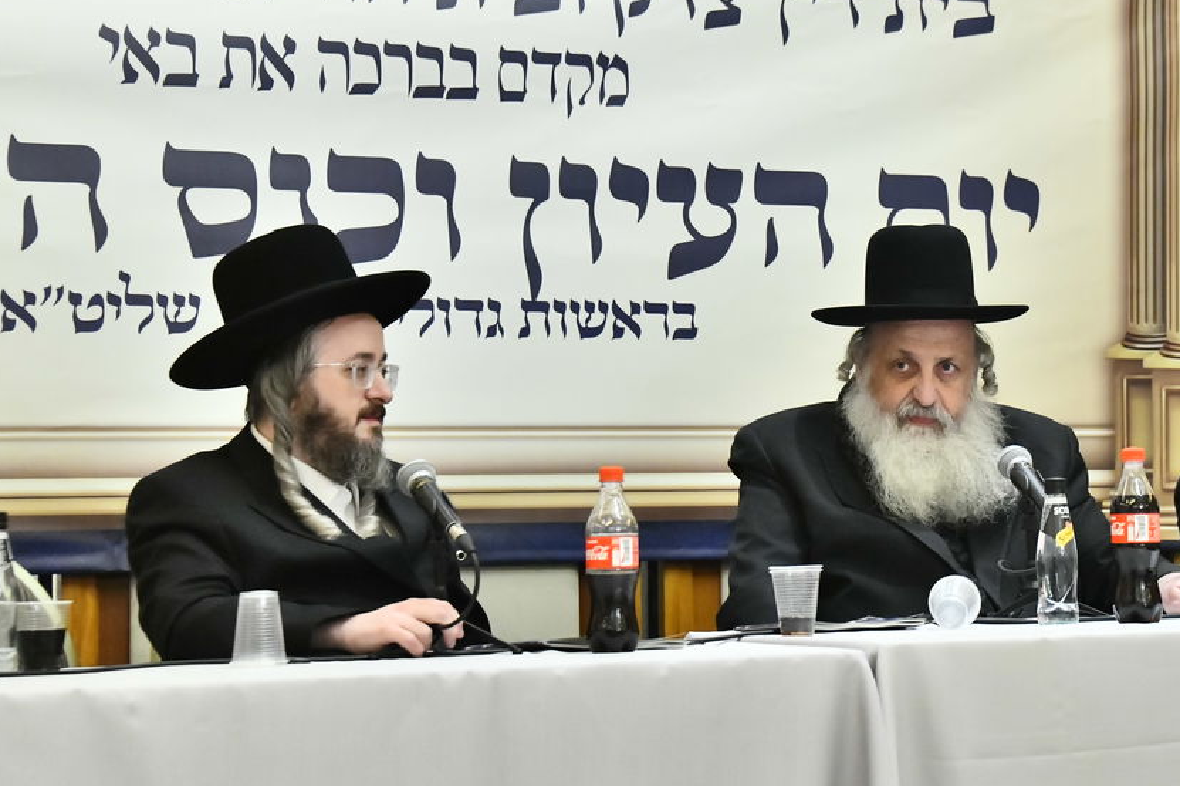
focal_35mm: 118
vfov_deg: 11.6
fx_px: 3865
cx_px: 961
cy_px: 372
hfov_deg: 17.2
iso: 5000
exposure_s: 1/80
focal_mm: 70
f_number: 5
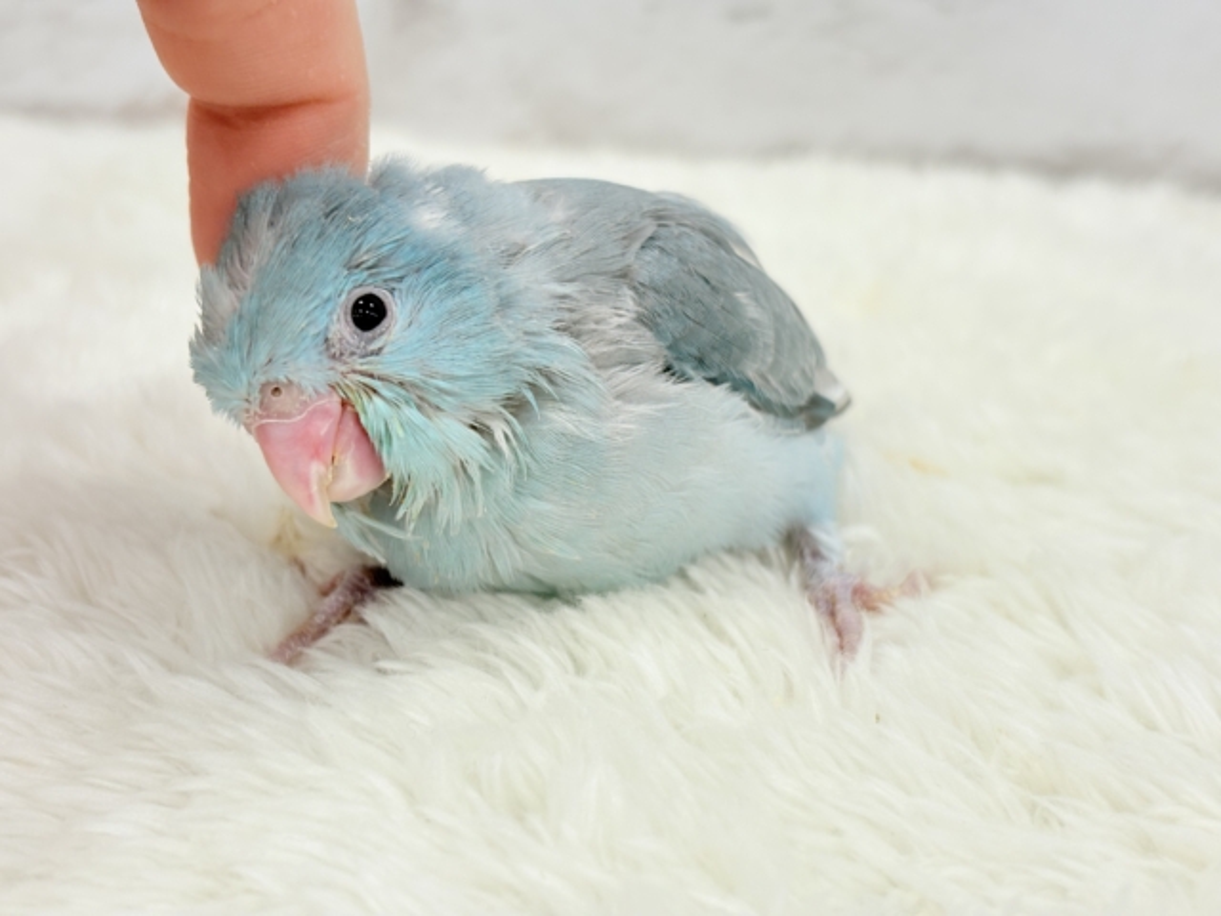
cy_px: 458
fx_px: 1834
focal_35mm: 52
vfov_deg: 28.0
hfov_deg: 36.8
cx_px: 610
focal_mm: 5.96
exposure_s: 1/50
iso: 32
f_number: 1.6
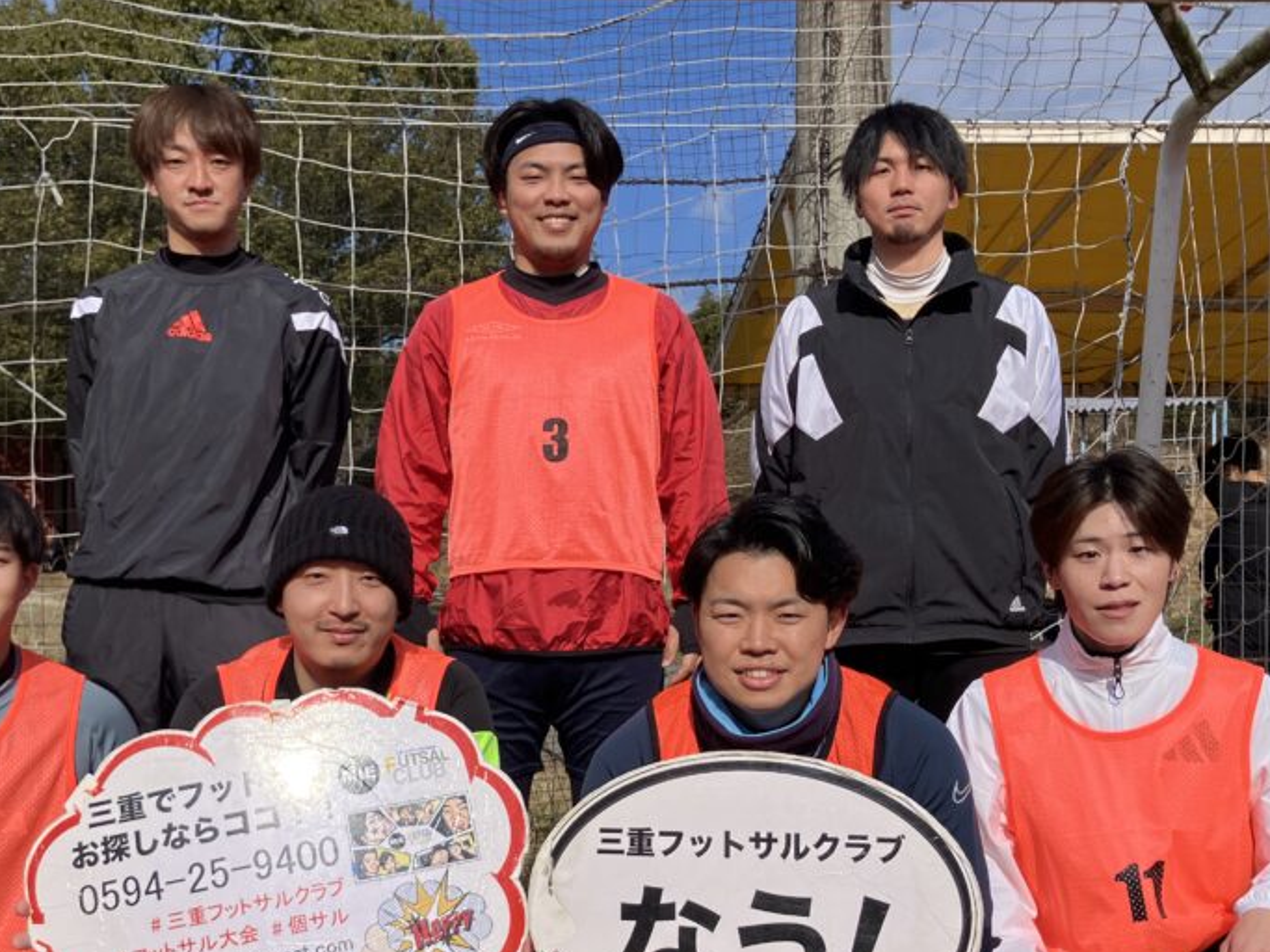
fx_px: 1541
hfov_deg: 44.8
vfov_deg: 34.1
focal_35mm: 42
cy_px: 621
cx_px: 617
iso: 32
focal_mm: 3.99
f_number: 1.8
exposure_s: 1/4878
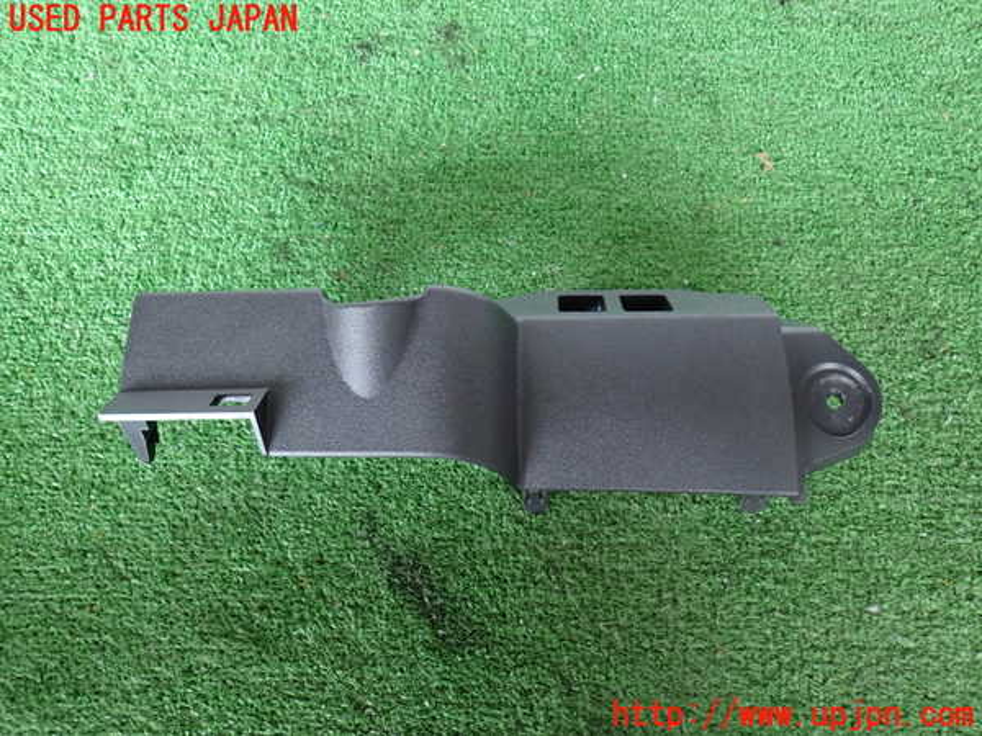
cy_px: 368
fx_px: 709
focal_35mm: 25
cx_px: 491
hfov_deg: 69.4
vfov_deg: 54.9
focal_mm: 4.5
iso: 200
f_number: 2
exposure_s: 1/30
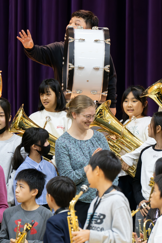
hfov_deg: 6.9
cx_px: 81
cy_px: 122
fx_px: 1350
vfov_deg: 10.3
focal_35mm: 200
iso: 4000
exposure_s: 1/250
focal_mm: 200
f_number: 3.5
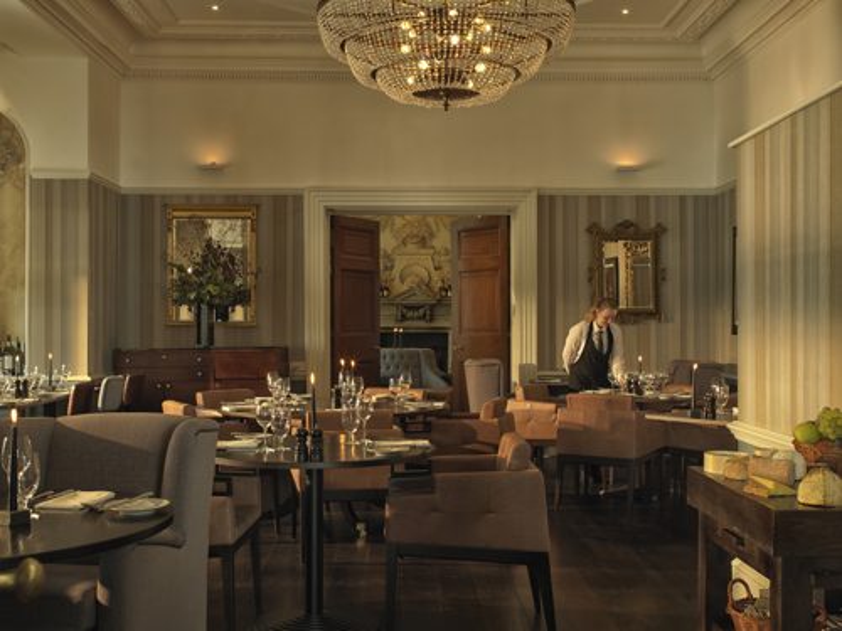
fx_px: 1046
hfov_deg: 43.9
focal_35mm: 43
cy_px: 316
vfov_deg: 33.6
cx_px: 421
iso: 100
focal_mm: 55
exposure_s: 1/1.43
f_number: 11
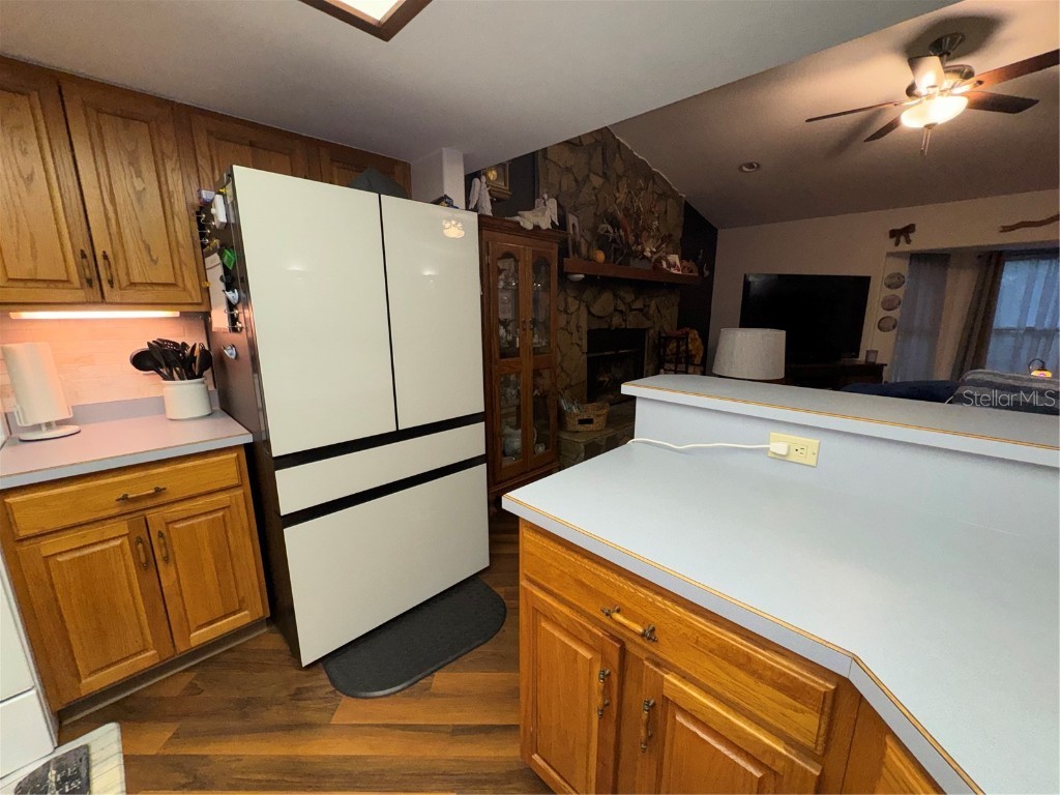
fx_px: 429
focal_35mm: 14
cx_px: 530
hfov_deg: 102.1
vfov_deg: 85.7
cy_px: 398
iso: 100
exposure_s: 1/120
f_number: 2.2
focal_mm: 2.22
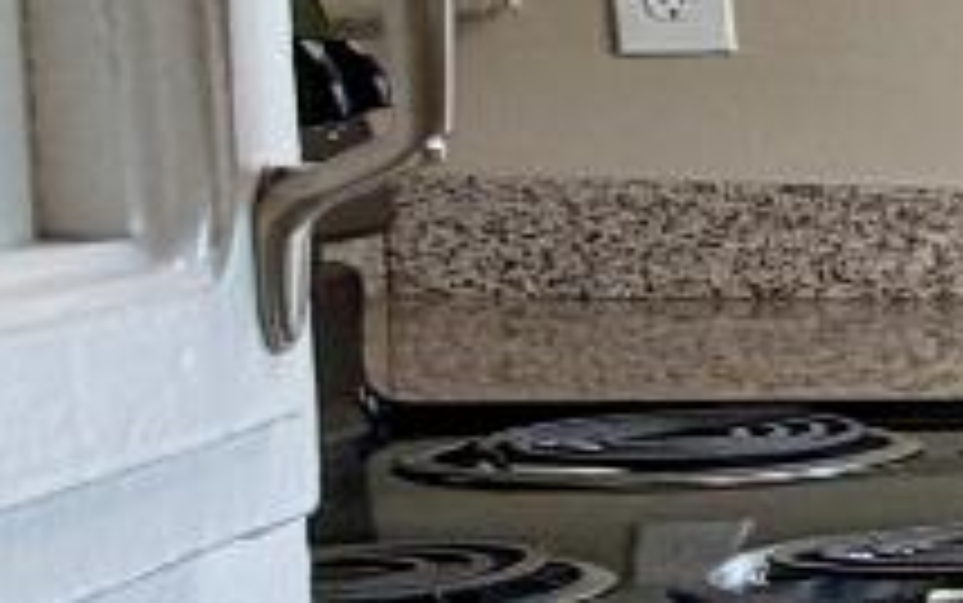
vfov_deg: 12.6
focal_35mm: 104
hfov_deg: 11.6
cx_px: 2853
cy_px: 358
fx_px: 2731
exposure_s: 1/120
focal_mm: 2.22
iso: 80
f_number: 2.2
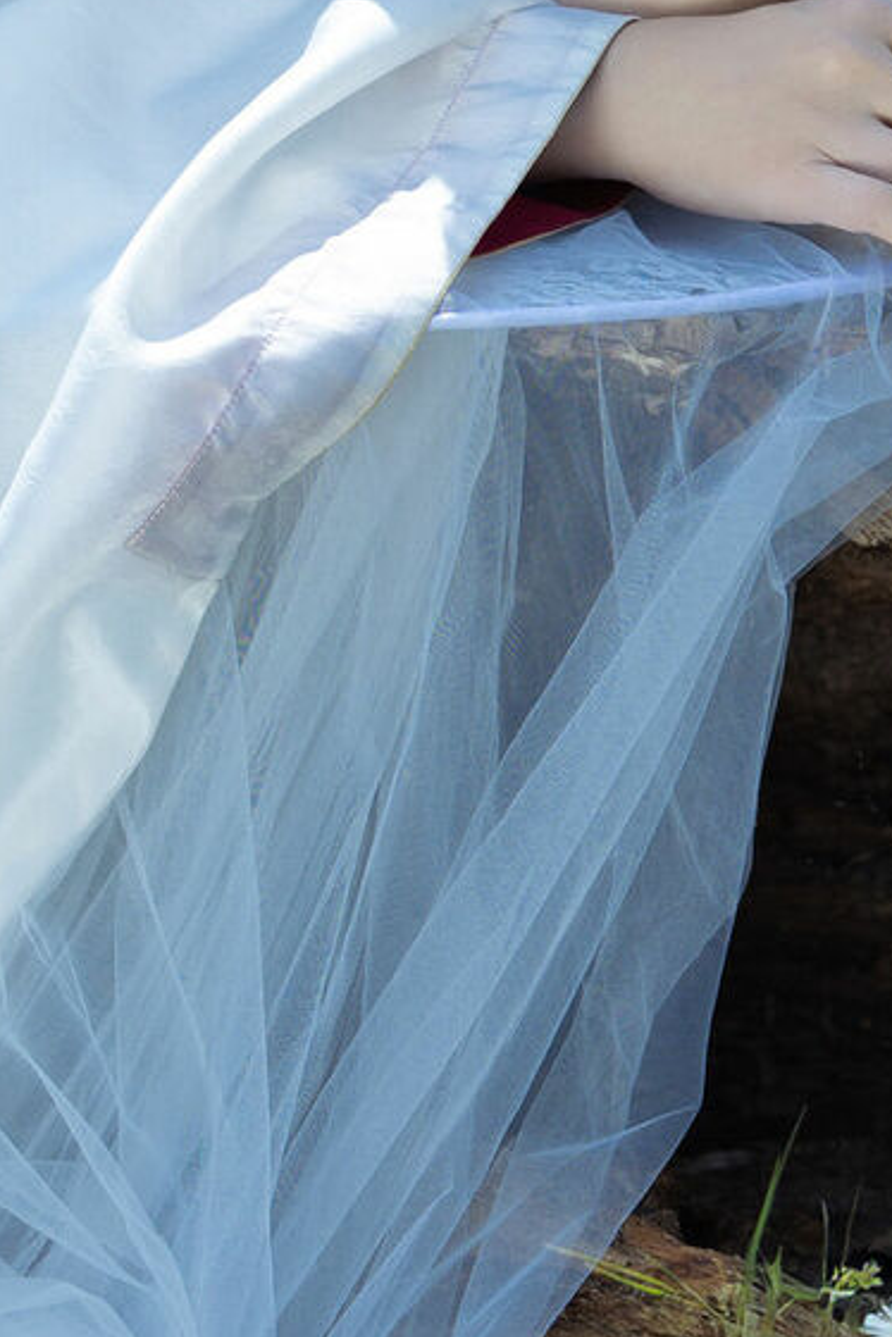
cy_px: -23
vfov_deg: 6.6
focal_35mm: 309
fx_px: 11484
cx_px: 634
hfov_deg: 4.4
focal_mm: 110
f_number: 5
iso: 100
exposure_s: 1/500
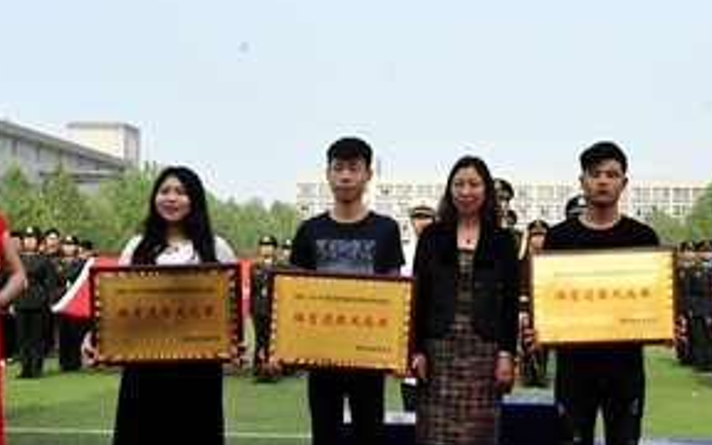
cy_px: 292
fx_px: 1358
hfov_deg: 29.2
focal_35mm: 70
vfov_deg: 18.6
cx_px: 465
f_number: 10
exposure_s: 1/3200
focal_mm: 38
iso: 2500
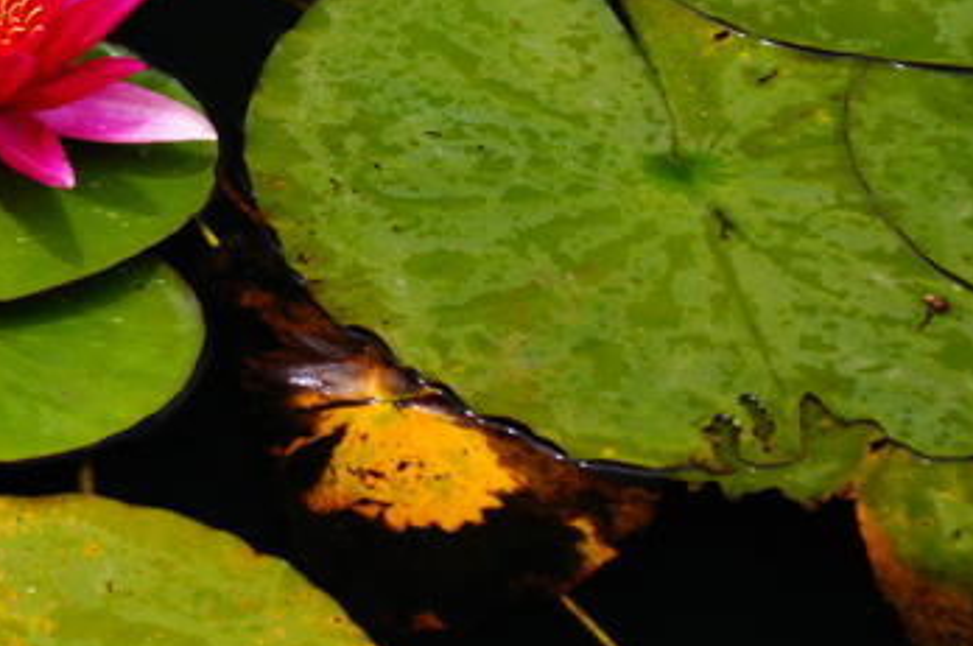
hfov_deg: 9.2
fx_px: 5965
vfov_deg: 6.2
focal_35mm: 221
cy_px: 1
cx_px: -341
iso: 400
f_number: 3.5
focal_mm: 50
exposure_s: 1/1250
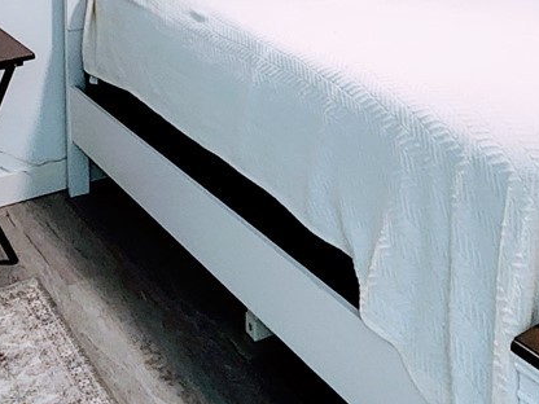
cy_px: -155
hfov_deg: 38.0
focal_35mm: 50
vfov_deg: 24.4
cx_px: 325
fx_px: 779
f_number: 2.2
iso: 400
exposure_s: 1/30
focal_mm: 2.2
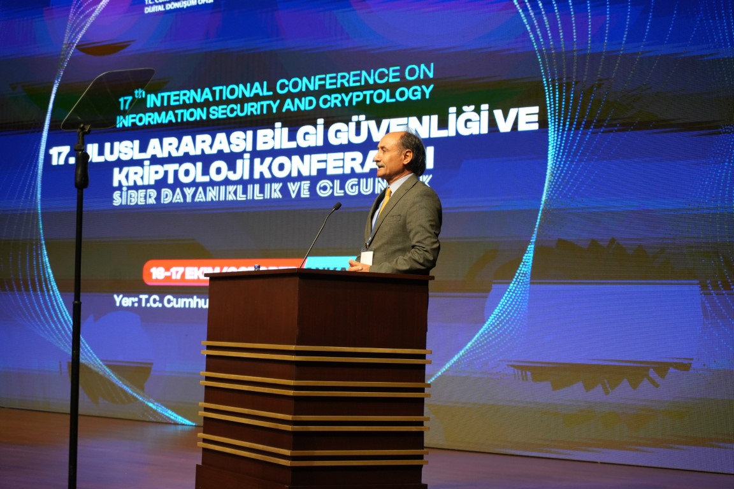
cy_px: 244
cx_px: 367
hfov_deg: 28.8
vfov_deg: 19.5
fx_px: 1427
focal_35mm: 70
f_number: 4
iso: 3200
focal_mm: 70
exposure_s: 1/200
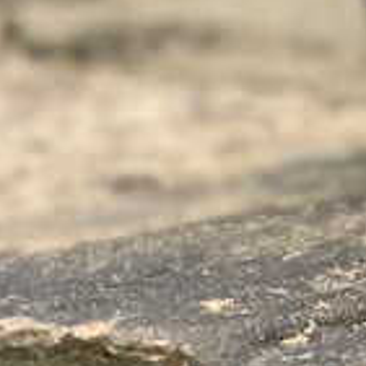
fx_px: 3983
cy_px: -200
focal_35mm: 333
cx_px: 1197
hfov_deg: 4.9
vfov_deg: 5.2
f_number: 2.4
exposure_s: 1/122
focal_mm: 6
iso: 64
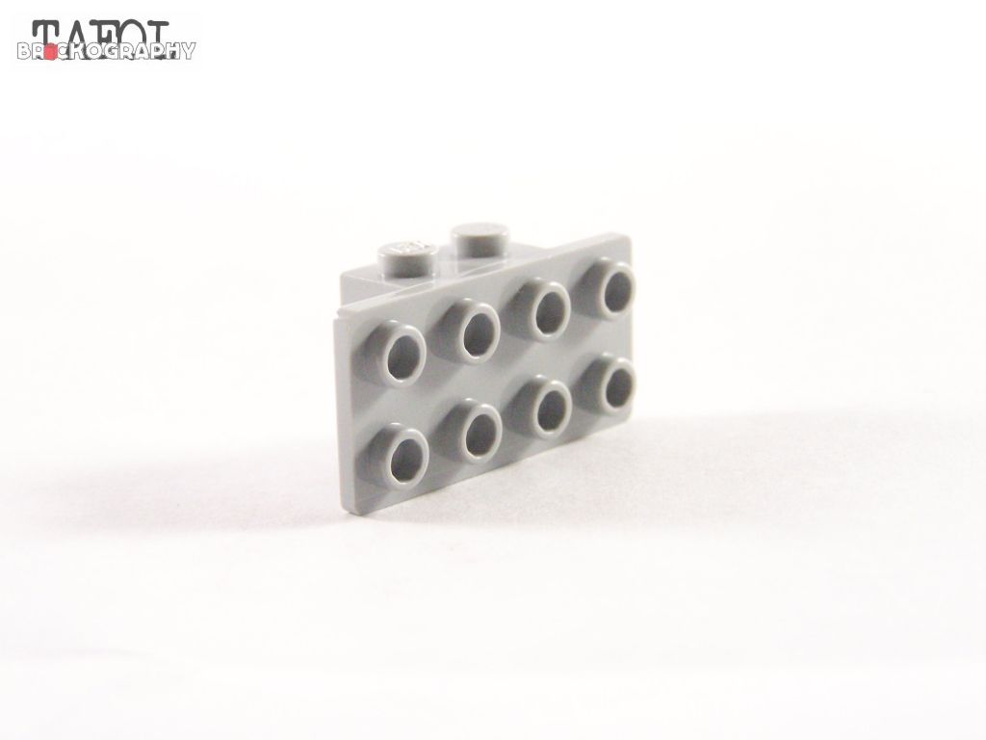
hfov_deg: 20.9
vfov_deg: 15.7
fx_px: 2677
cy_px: 370
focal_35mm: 94
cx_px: 493
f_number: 3.2
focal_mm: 15.6
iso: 400
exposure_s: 1/60
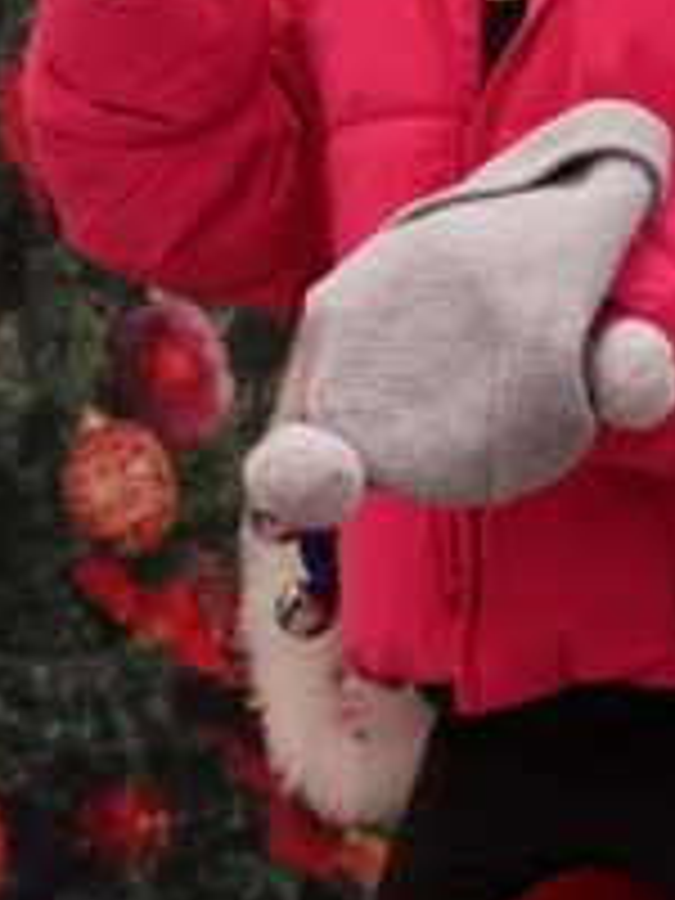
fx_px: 9594
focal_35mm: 369
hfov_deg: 4.0
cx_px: 1494
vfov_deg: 5.4
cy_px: -101
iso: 1600
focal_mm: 75
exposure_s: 1/160
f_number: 3.2
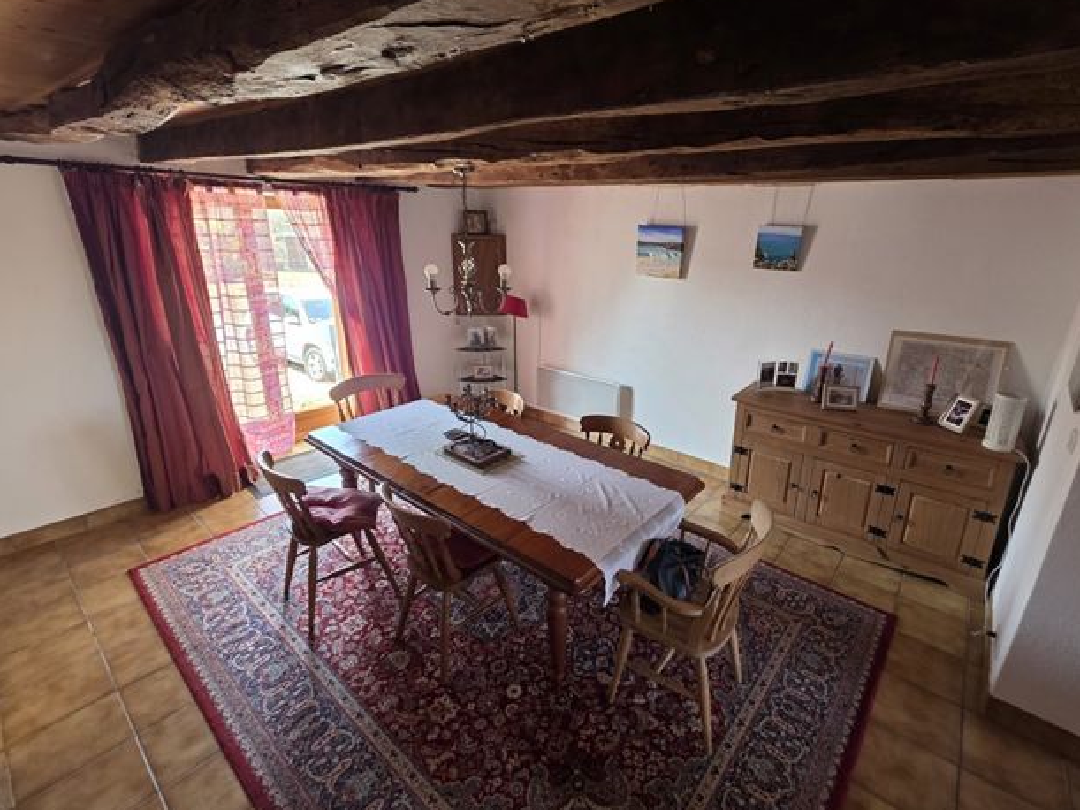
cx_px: 593
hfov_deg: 97.9
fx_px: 468
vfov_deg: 81.7
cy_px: 385
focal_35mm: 15
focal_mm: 2.2
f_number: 1.9
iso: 400
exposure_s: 1/50
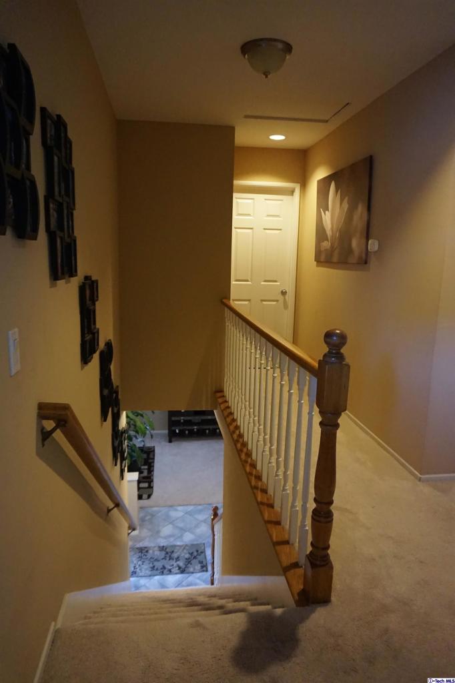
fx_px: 455
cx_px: 228
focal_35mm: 24
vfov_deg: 73.8
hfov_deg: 53.1
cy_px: 342
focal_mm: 16
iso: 3200
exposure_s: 1/60
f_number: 3.5
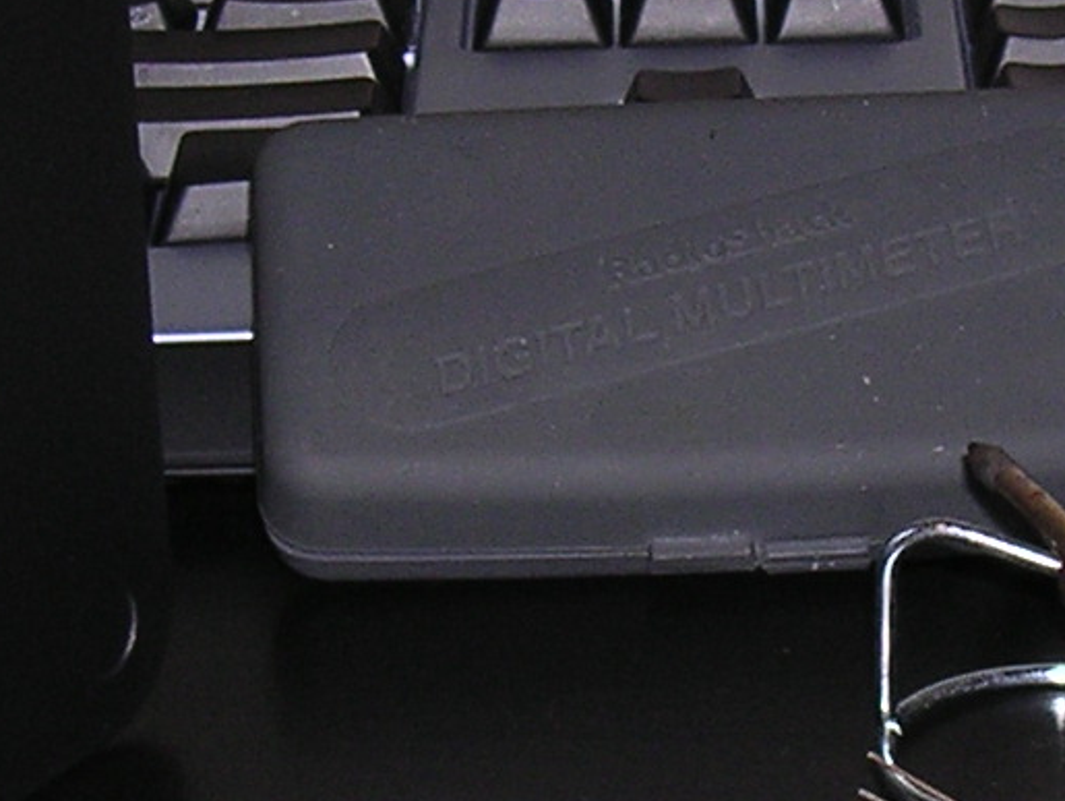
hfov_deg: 13.1
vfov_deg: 9.8
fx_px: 4649
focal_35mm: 151
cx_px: 635
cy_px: 536
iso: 100
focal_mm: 5.8
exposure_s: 1/60.1
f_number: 2.8
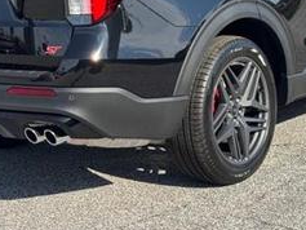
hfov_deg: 19.2
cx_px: 167
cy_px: 26
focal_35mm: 102
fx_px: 902
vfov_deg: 14.4
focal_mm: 6.76
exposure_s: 1/1681
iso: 64
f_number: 1.78
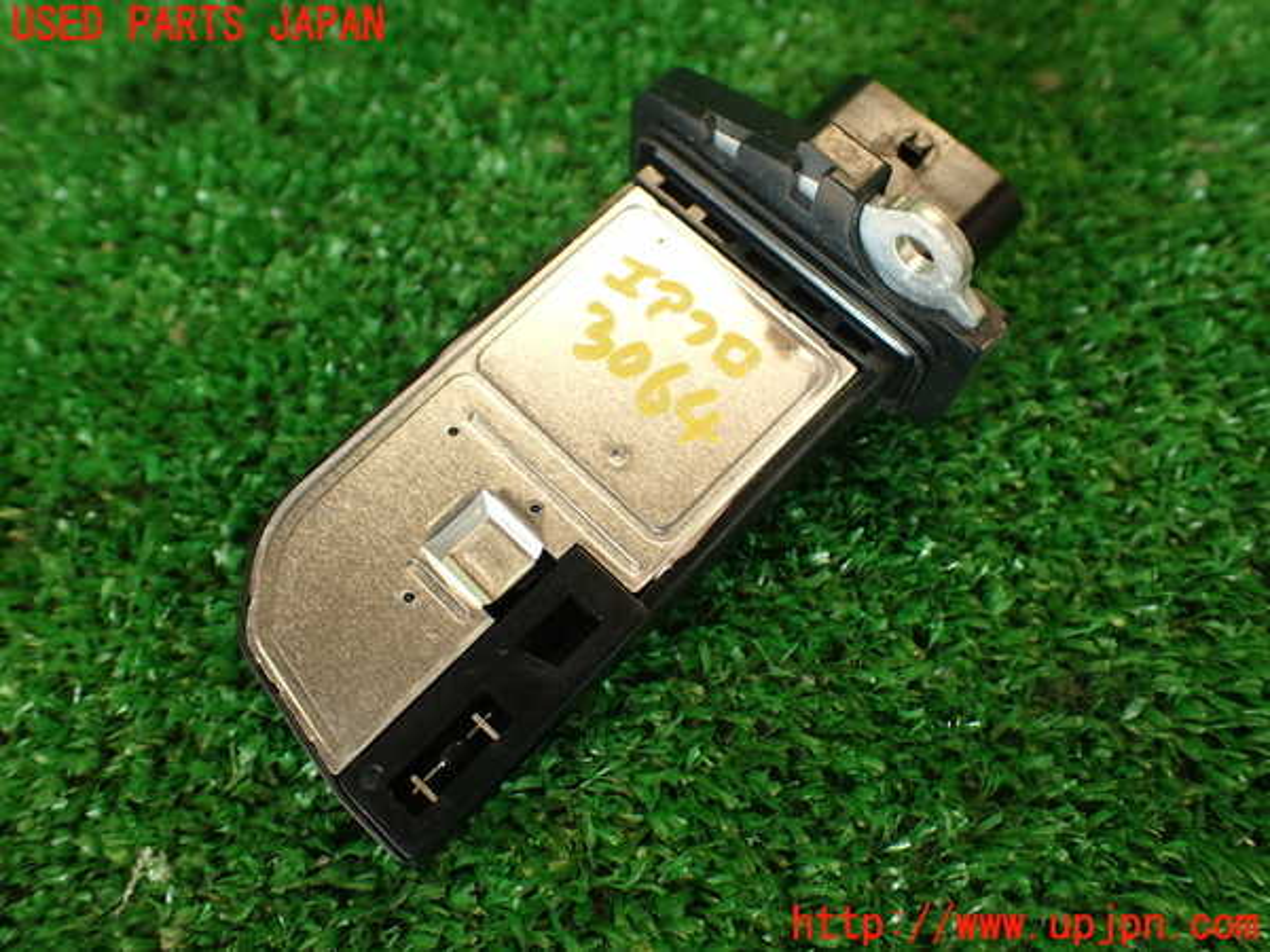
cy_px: 476
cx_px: 635
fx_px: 1174
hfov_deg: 56.8
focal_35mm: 32
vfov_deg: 44.2
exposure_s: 1/60
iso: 200
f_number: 2.4
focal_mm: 5.79
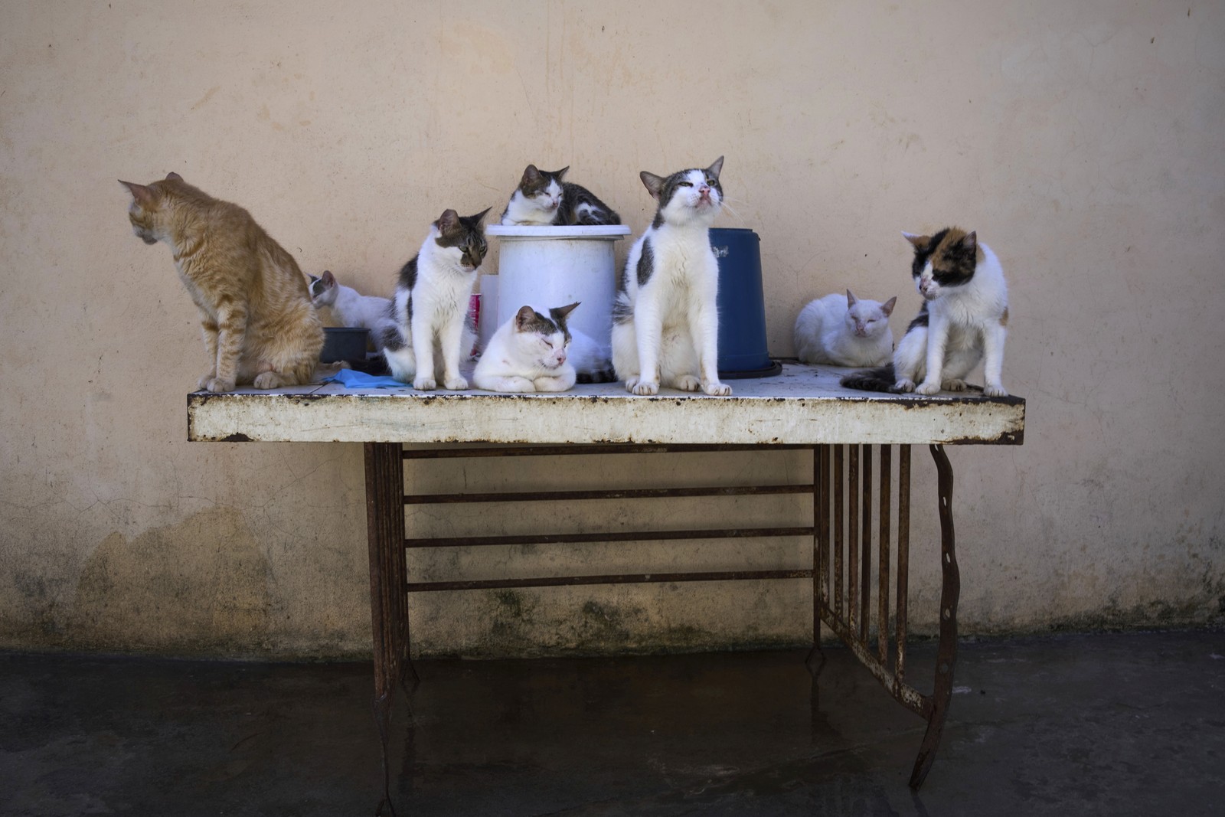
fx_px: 1191
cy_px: 408
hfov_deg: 54.4
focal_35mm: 35
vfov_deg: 37.9
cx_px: 612
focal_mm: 35
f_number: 13
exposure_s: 1/80
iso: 200
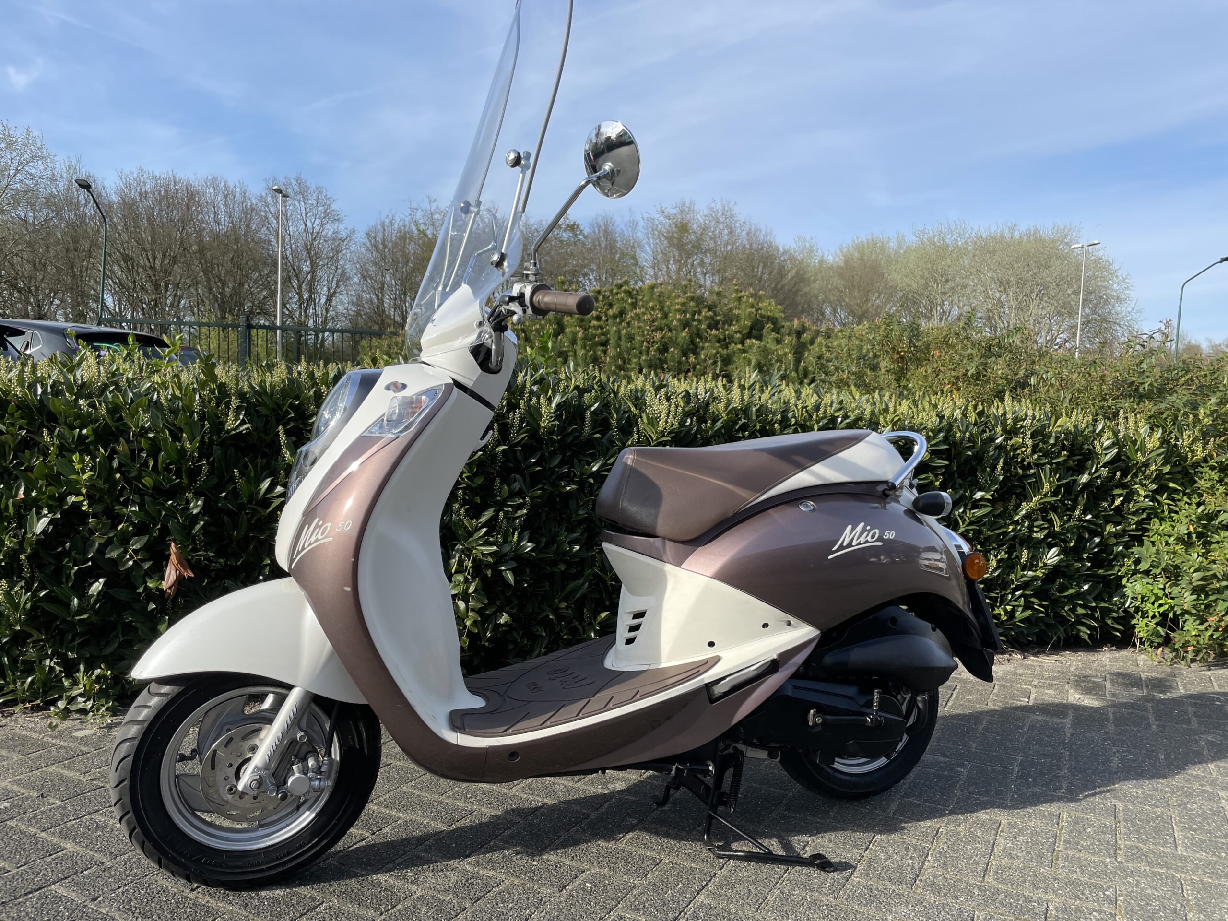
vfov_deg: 53.1
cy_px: 460
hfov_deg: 67.3
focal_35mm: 26
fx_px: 922
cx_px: 614
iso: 32
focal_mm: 4.2
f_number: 1.6
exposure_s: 1/2398
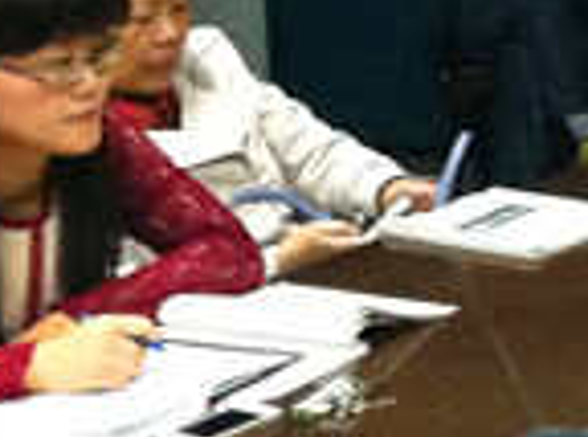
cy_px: -180
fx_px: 2472
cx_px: 1131
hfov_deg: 12.2
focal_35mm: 146
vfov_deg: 9.8
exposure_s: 1/15
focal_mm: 3.85
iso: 640
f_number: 2.8
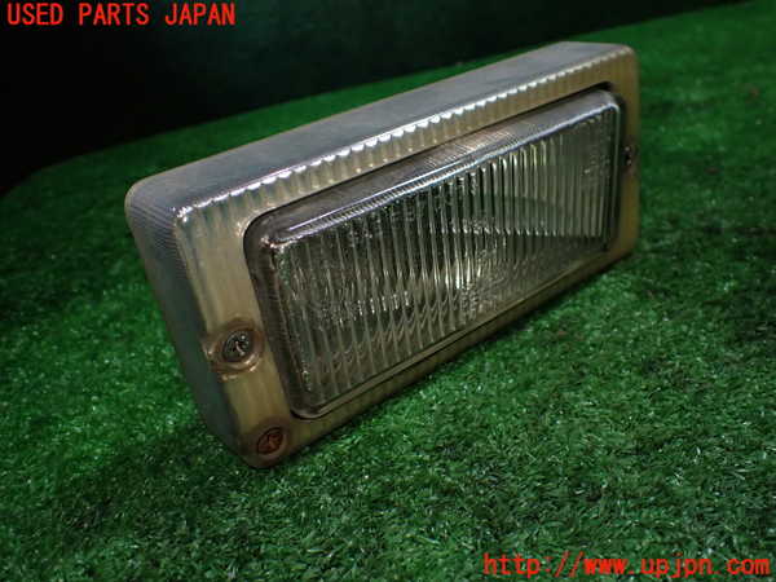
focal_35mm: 30
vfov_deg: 46.8
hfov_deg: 60.0
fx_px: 673
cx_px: 388
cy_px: 291
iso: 320
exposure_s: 1/125
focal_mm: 5.4
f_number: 2.3
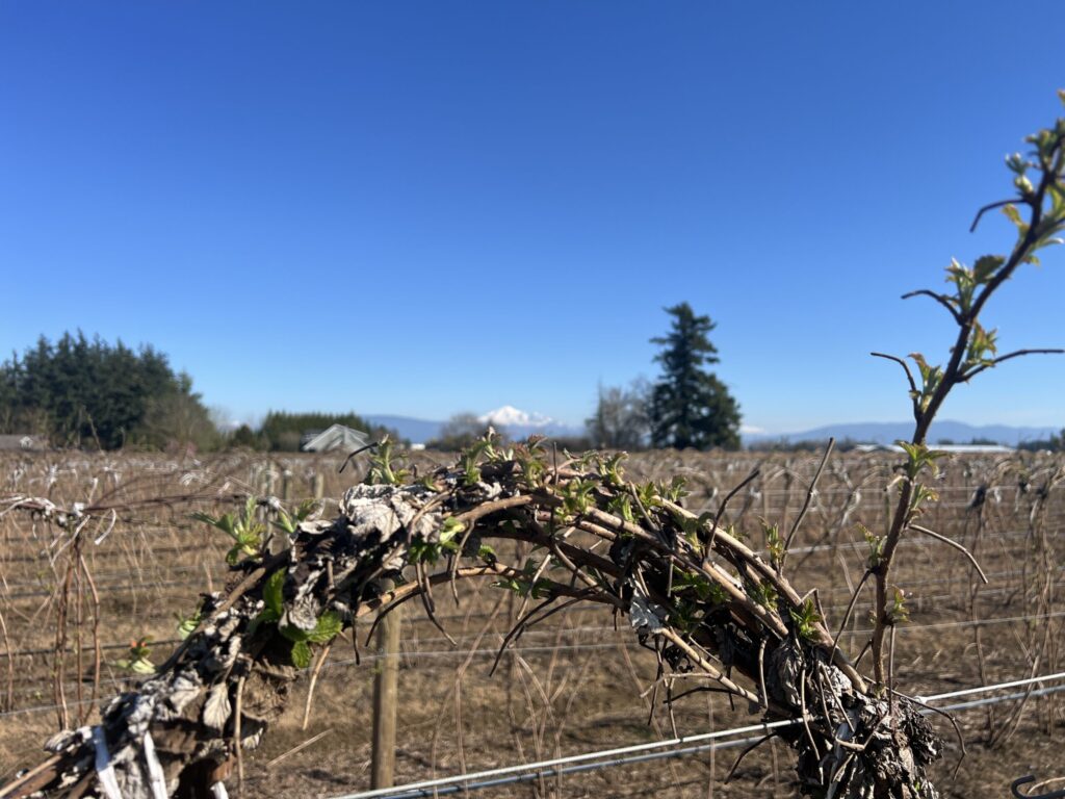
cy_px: 400
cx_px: 532
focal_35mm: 26
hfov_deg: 67.3
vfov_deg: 53.1
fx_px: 800
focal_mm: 5.7
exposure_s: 1/2632
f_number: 1.5
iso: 50
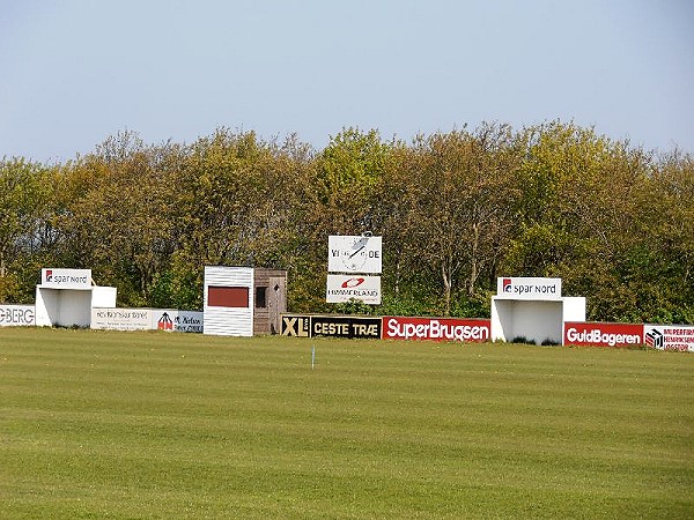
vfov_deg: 8.9
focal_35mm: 166
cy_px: 260
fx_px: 3328
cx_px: 347
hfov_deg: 11.9
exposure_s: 1/400
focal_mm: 29.44
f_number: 5.9
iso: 80
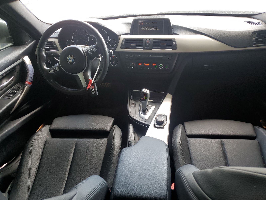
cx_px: 133
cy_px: 100
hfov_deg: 67.3
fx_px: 200
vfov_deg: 53.1
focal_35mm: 26
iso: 55
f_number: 1.5
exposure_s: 1/60.2
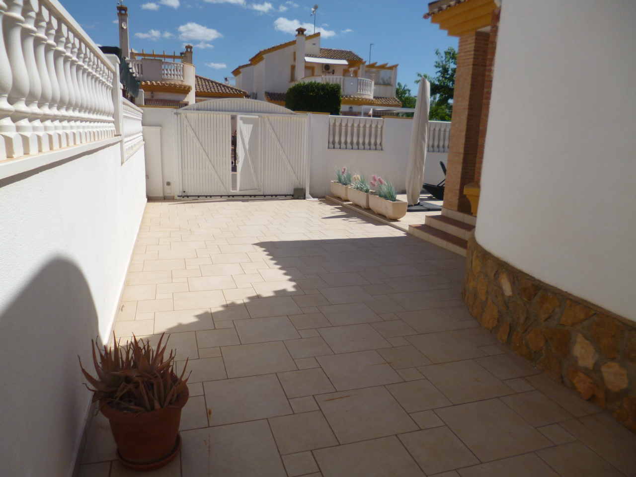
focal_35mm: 24
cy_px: 238
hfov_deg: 71.6
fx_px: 441
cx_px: 318
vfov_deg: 56.8
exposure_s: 1/250
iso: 100
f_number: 9
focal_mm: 4.3
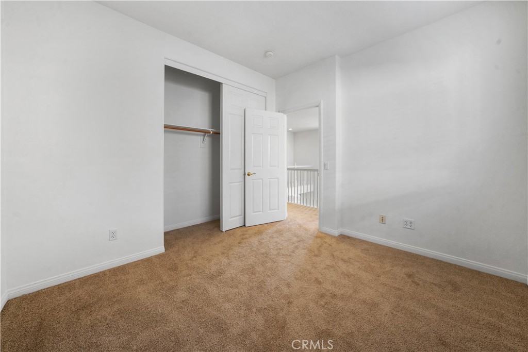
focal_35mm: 12
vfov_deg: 90.0
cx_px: 264
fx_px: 176
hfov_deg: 112.6
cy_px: 176
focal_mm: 12
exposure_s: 1/3
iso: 400
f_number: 10
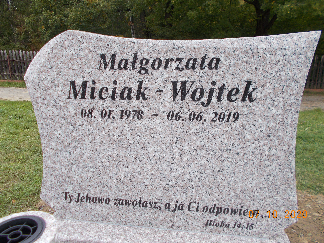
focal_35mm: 30
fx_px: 281
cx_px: 162
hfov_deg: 60.0
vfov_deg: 46.8
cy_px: 122
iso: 80
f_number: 3.4
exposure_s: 1/80
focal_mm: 5.3
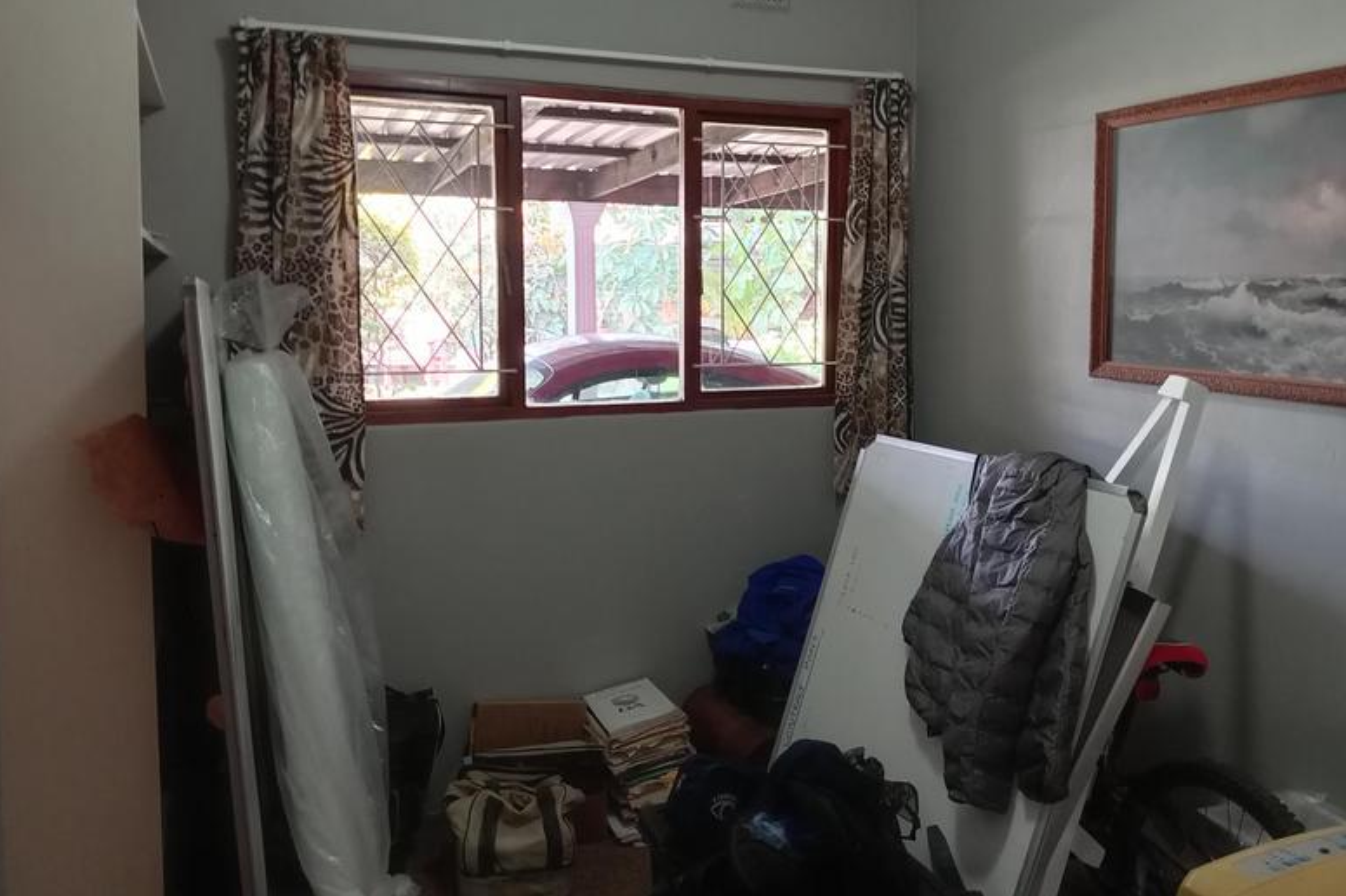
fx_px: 1084
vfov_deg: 44.8
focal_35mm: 29
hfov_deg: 63.7
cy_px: 377
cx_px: 683
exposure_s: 1/20
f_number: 1.8
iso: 1031
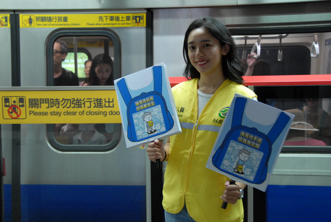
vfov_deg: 26.6
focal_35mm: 51
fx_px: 469
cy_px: 111
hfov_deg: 38.8
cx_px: 166
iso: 800
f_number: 4.2
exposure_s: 1/20
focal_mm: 34
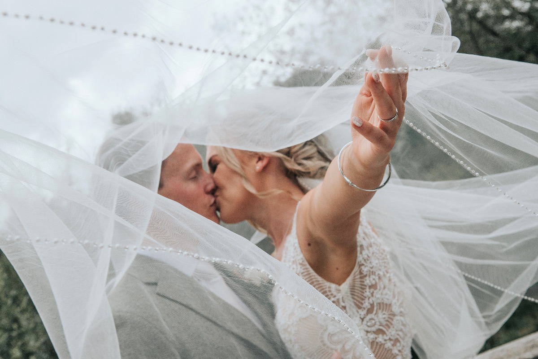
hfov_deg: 38.9
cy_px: 180
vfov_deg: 26.5
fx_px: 762
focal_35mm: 51
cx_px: 269
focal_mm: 34
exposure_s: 1/2000
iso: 250
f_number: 7.1
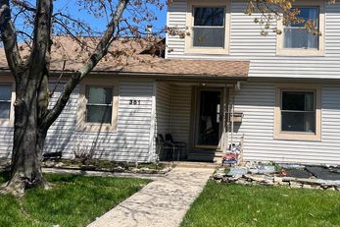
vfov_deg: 34.1
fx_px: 368
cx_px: 219
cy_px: 90
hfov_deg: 48.9
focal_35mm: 39
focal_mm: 5.7
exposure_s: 1/5319
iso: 50
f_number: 1.5
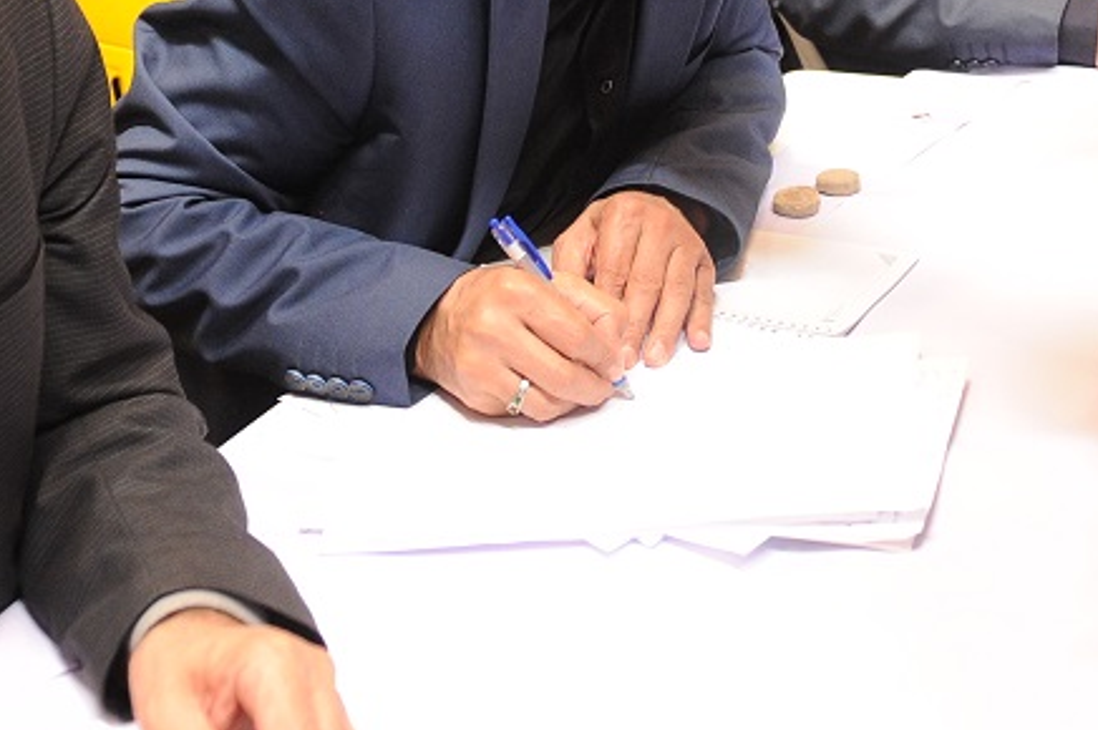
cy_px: -196
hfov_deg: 30.4
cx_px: 690
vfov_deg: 19.2
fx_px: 2011
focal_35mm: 66
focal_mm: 24
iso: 3200
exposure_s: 1/160
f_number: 2.8
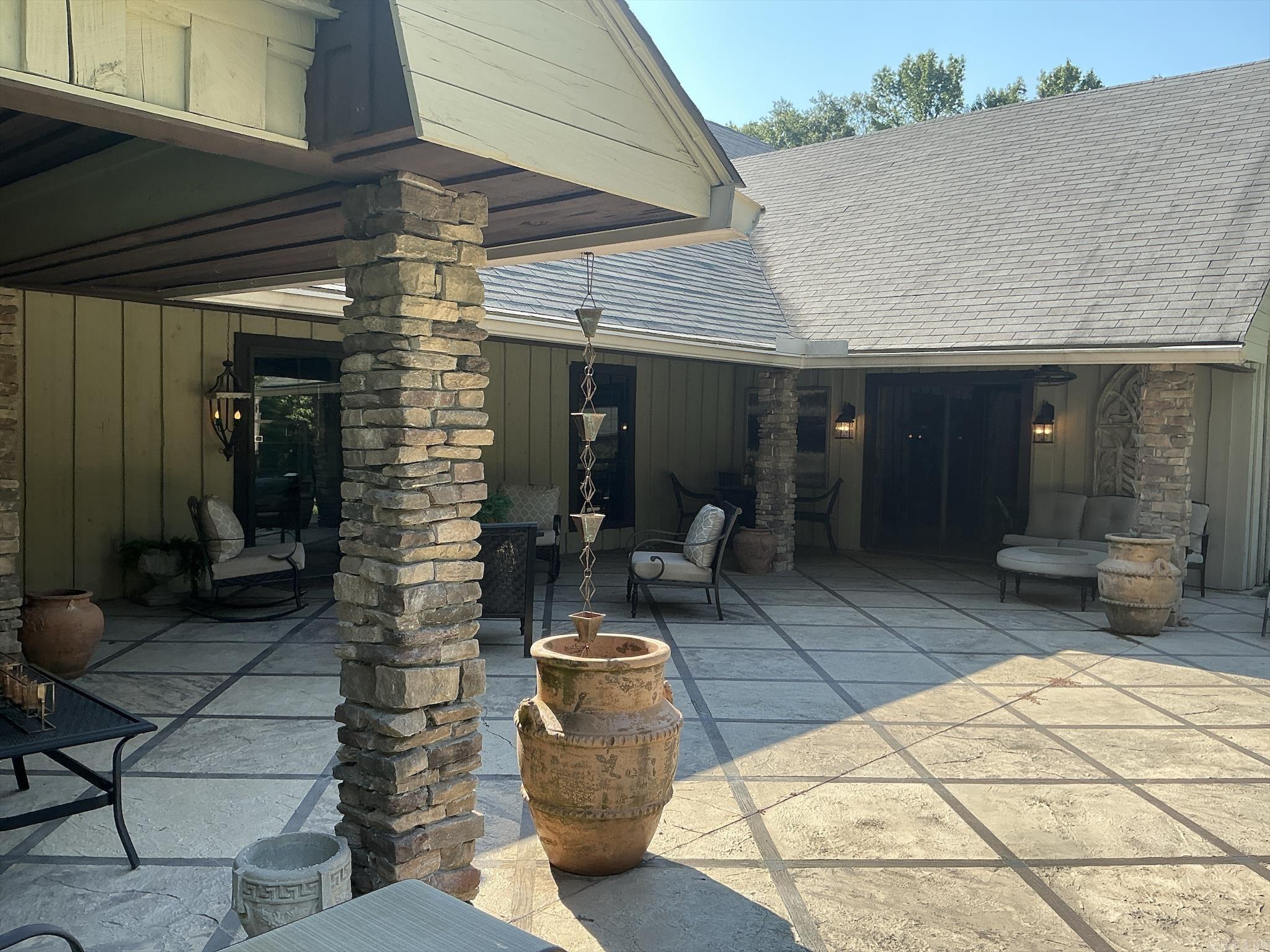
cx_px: 635
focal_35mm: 28
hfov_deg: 63.4
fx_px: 1027
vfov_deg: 49.7
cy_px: 476
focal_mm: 3
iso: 25
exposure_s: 1/461
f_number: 1.8
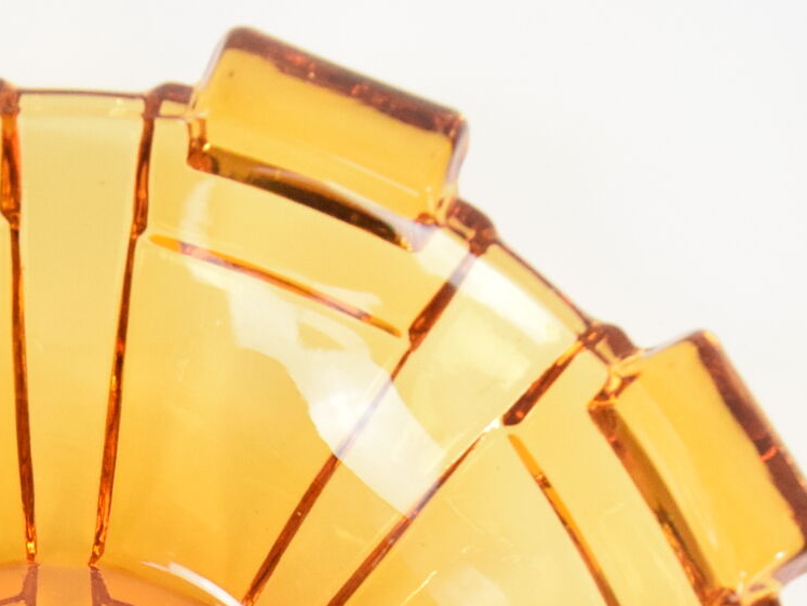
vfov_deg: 13.4
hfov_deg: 18.6
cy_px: 915
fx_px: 2426
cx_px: 105
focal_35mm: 104
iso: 1600
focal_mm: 18
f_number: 6.3
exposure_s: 1/160
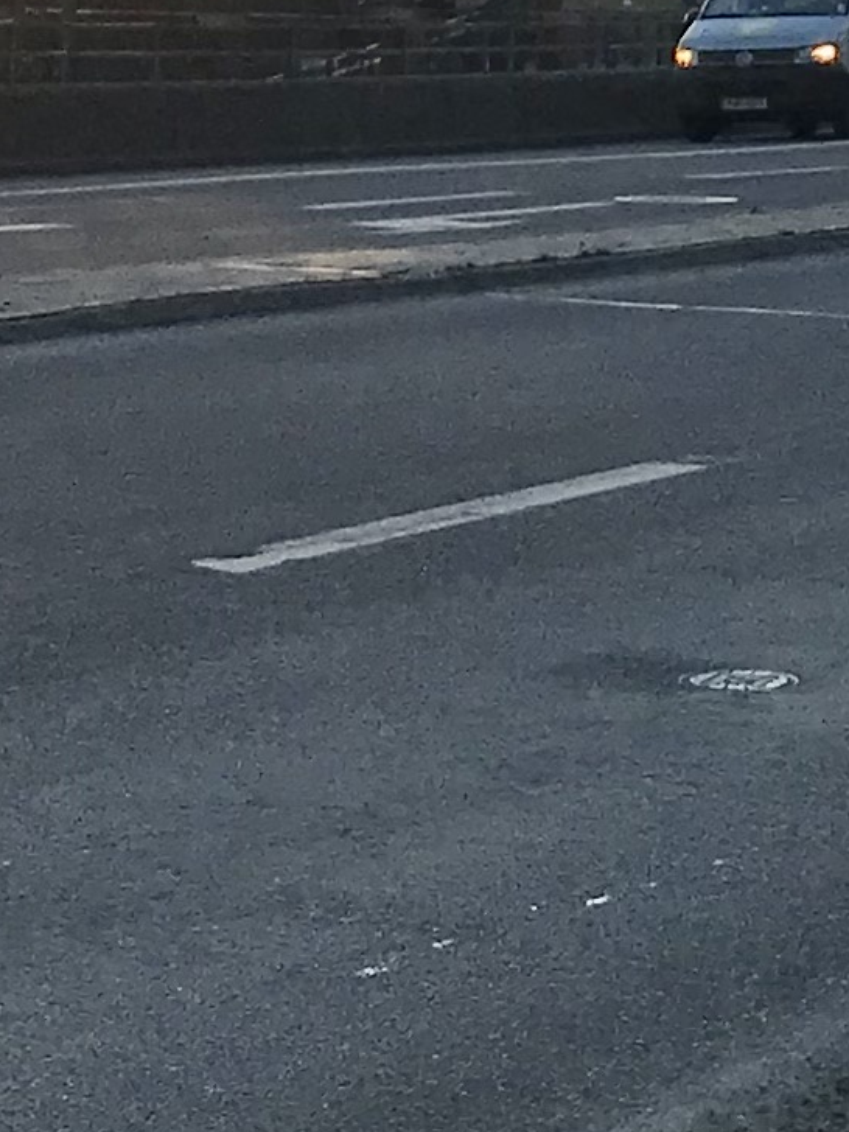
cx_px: 1390
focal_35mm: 155
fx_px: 5069
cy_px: 8
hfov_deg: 9.2
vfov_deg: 12.6
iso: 20
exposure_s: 1/894
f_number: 1.8
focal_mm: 3.99
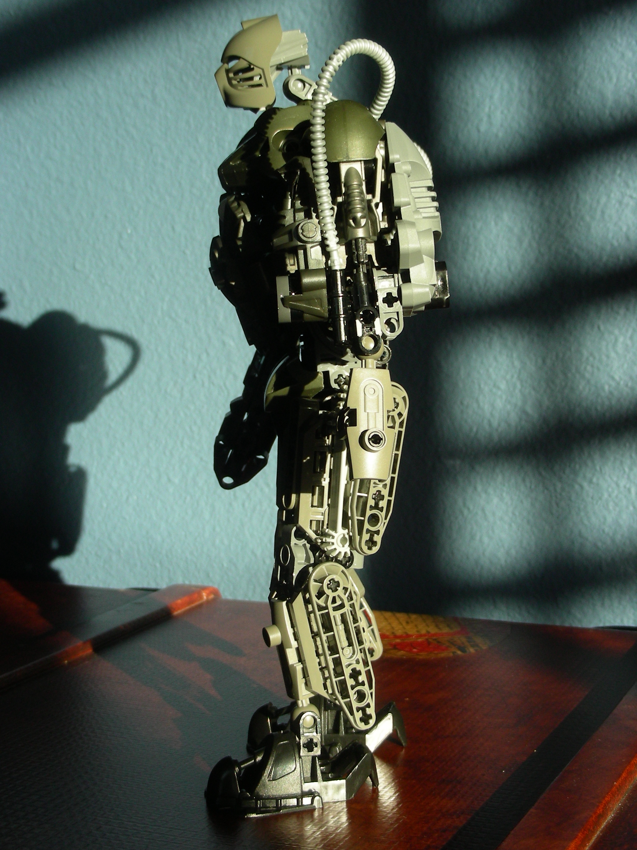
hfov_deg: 23.3
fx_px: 1546
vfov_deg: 30.7
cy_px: 425
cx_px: 318
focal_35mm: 63
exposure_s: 1/190
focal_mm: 10.5
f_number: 4
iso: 50
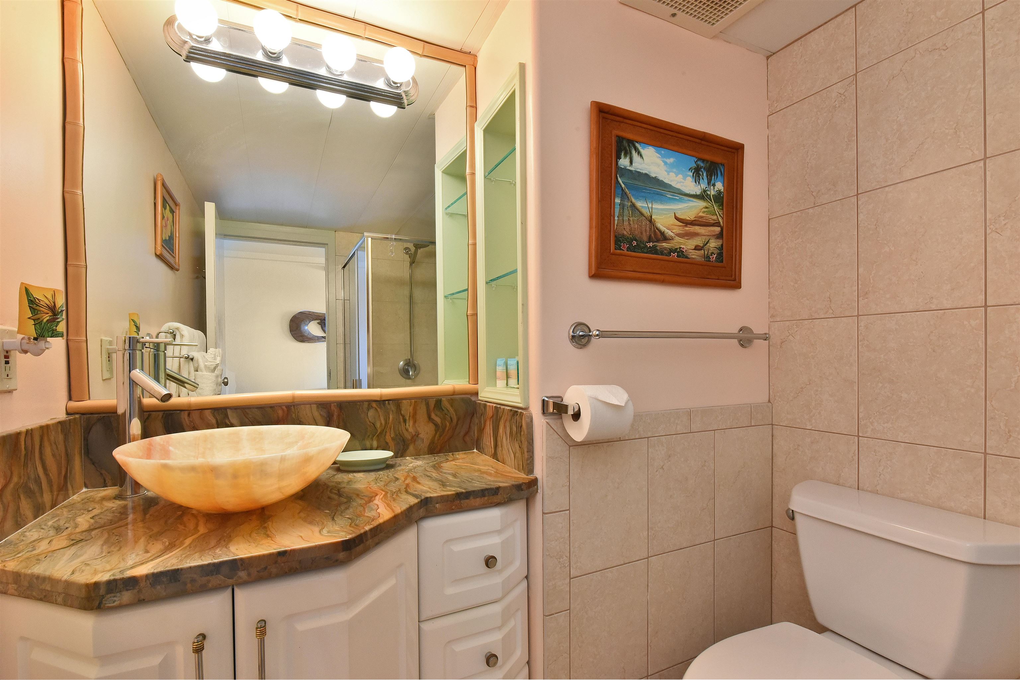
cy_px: 340
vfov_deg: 73.8
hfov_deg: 96.7
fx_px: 453
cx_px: 510
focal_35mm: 16
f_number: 16
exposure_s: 1/15
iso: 3200
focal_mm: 16
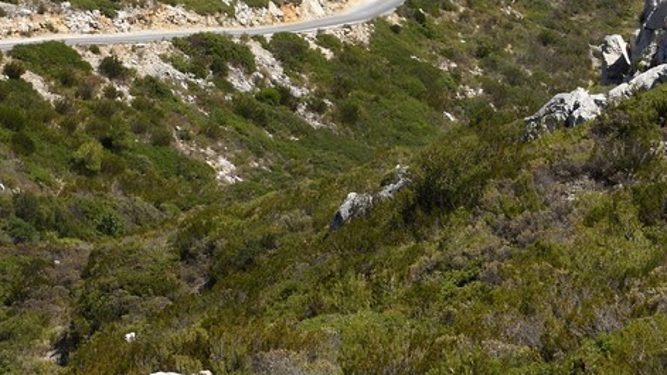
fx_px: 4404
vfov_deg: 4.8
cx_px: 105
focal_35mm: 249
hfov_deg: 8.6
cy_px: -269
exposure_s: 1/250
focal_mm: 70
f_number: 14
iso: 200
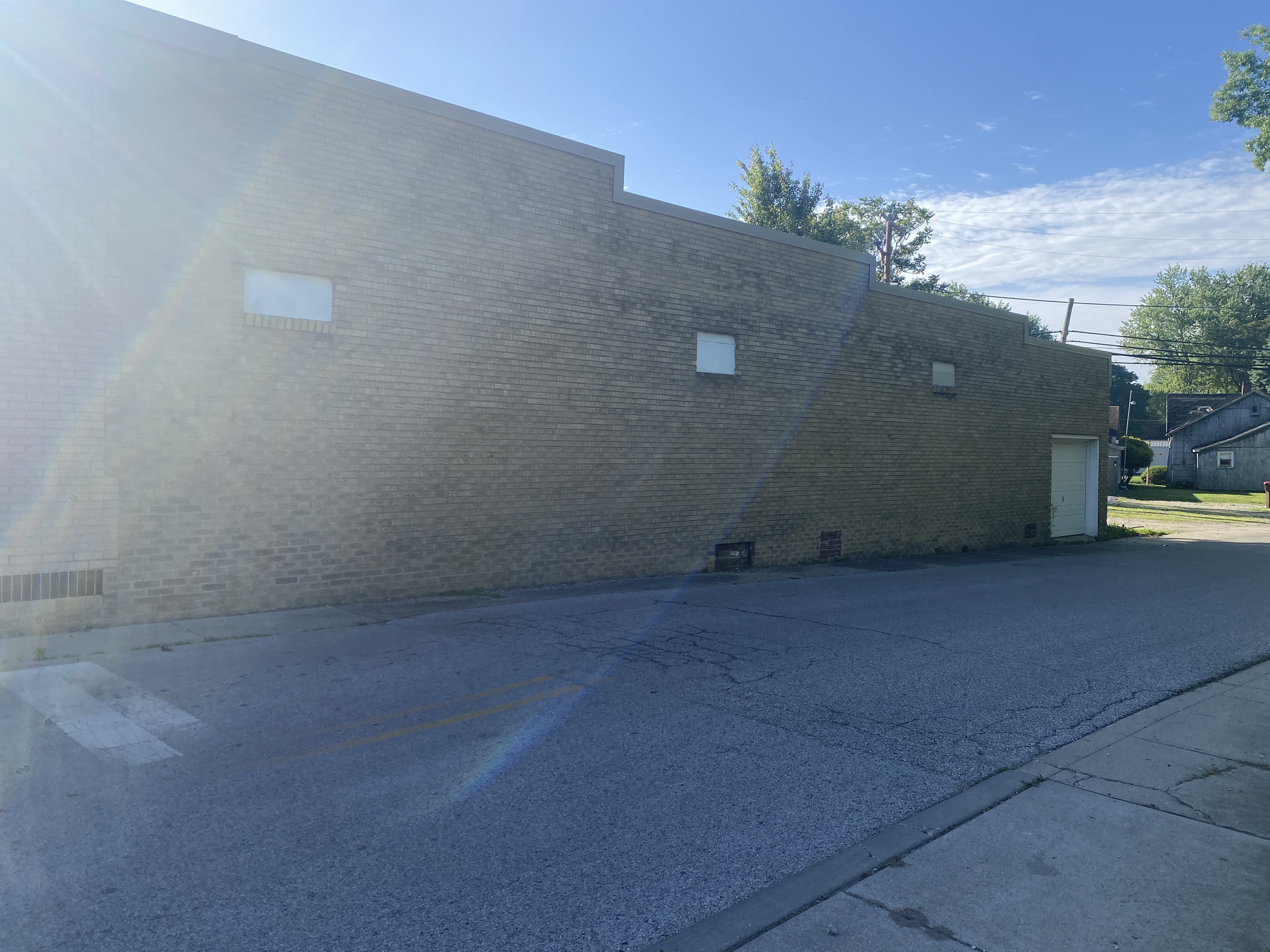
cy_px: 476
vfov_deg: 53.1
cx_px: 635
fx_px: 954
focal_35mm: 26
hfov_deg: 67.3
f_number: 1.8
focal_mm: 4.25
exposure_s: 1/1608
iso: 32
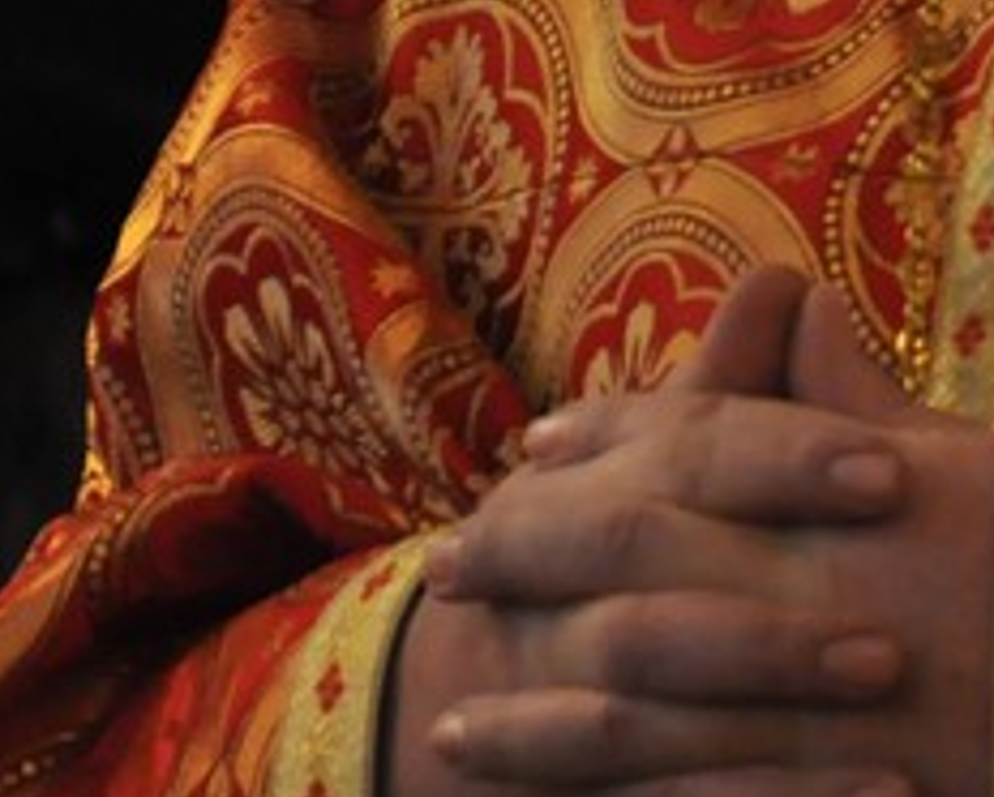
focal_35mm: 763
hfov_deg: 2.5
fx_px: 22478
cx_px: 1808
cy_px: -486
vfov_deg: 2.0
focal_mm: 105
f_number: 5.6
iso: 1600
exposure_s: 1/30
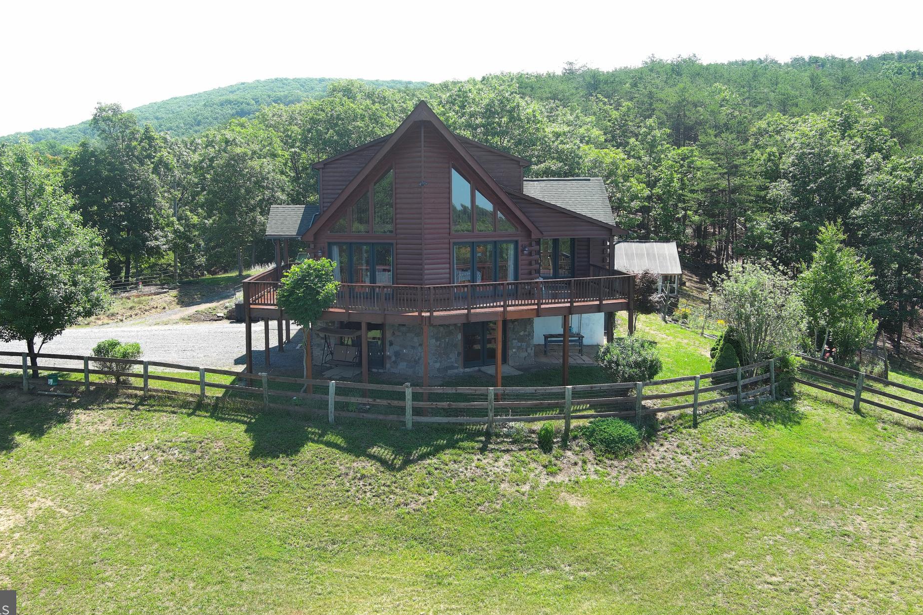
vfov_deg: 41.1
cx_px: 415
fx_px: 820
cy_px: 287
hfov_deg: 58.6
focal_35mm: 32
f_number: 2.8
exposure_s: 1/353
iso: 100
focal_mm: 10.57
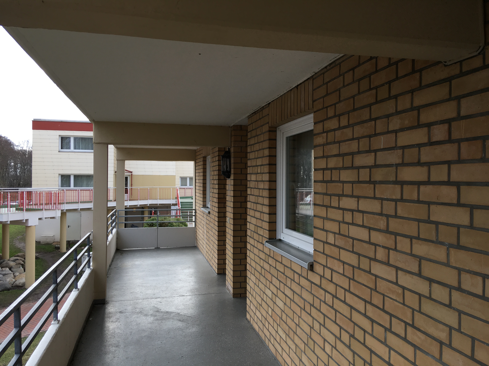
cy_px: 183
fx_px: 410
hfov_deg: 61.7
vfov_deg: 48.2
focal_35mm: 29
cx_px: 244
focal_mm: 4.15
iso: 25
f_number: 2.2
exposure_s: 1/197
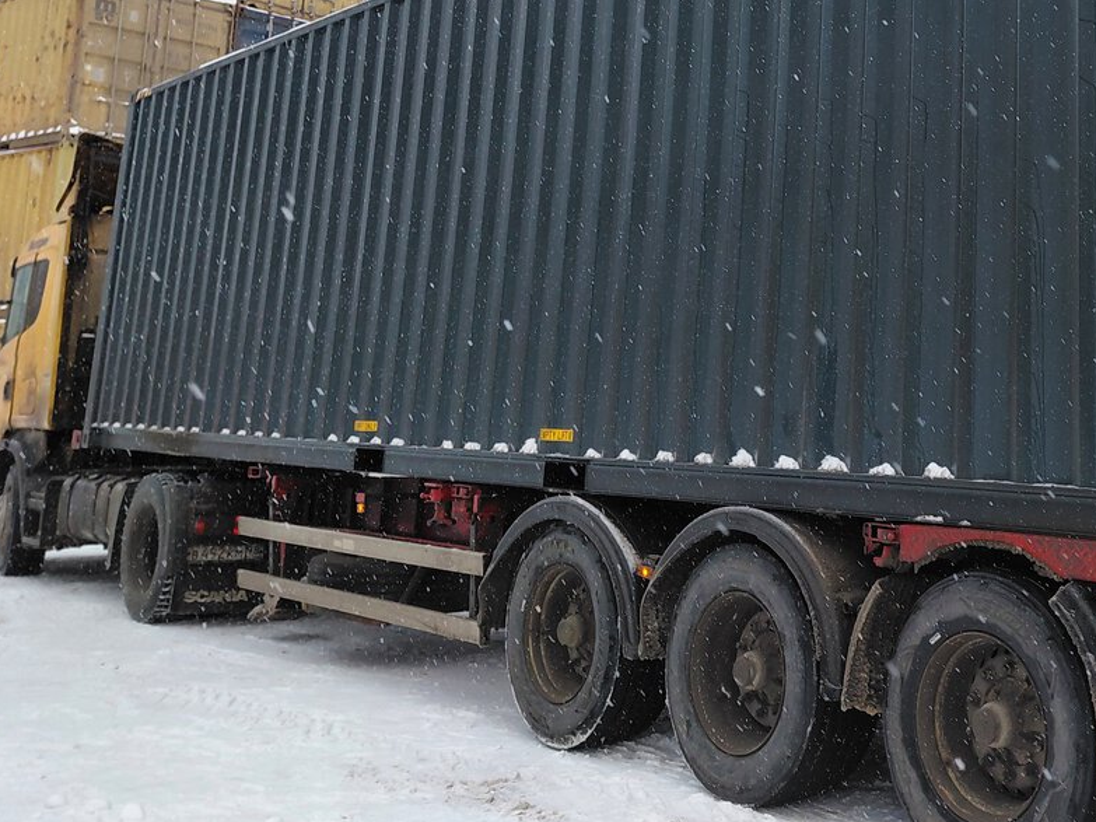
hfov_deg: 38.8
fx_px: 1456
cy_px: 81
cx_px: 957
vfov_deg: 30.1
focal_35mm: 46
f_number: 1.8
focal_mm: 4.69
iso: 50
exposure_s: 1/254
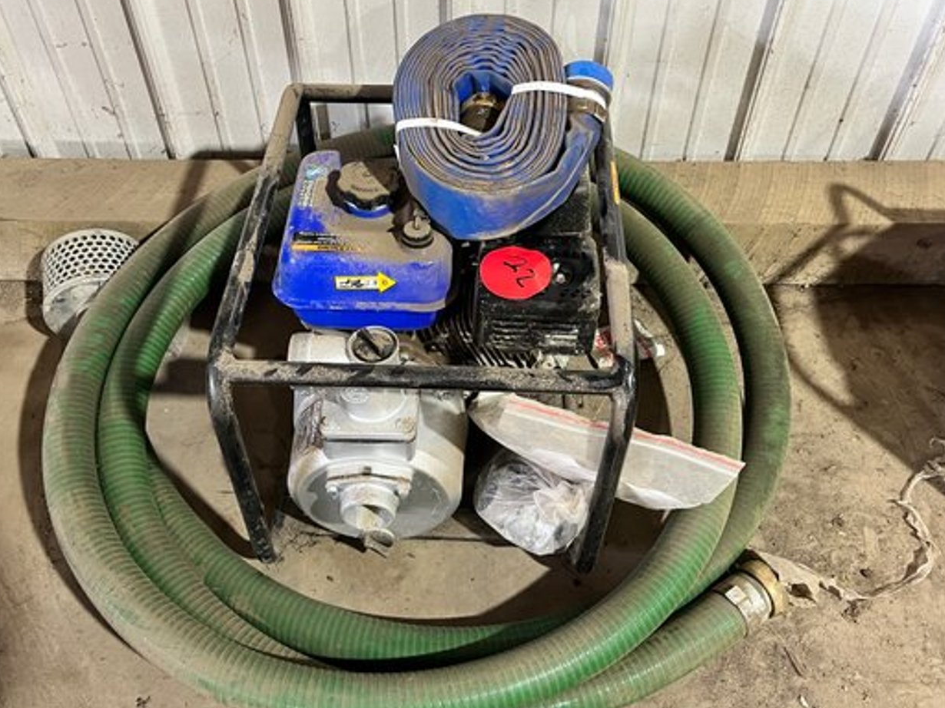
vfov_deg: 44.1
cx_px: 451
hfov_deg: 56.8
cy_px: 351
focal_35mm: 32
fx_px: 873
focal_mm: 5.1
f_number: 1.6
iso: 200
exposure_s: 1/60
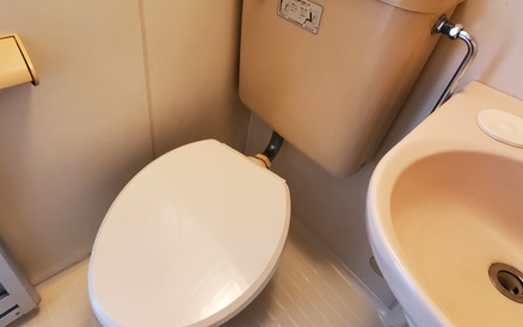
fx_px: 314
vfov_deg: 54.0
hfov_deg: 79.3
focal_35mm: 22
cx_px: 229
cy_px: 110
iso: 500
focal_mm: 1.8
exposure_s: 1/50
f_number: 2.2
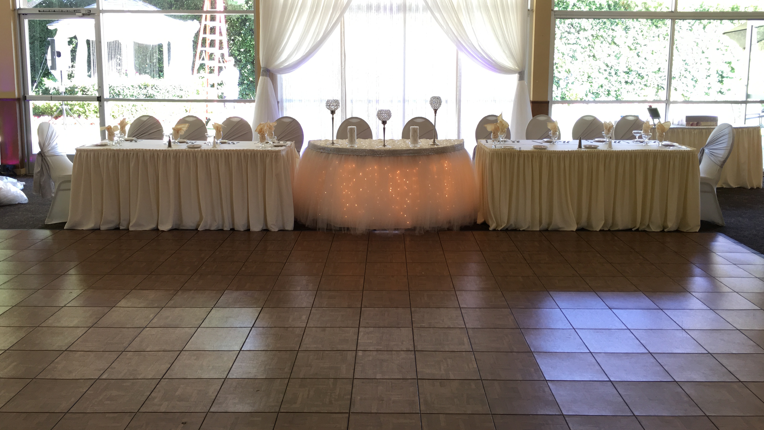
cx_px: 380
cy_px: 149
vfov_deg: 36.4
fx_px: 648
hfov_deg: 61.0
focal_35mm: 32
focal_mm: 4.15
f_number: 2.2
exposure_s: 1/30
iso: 40
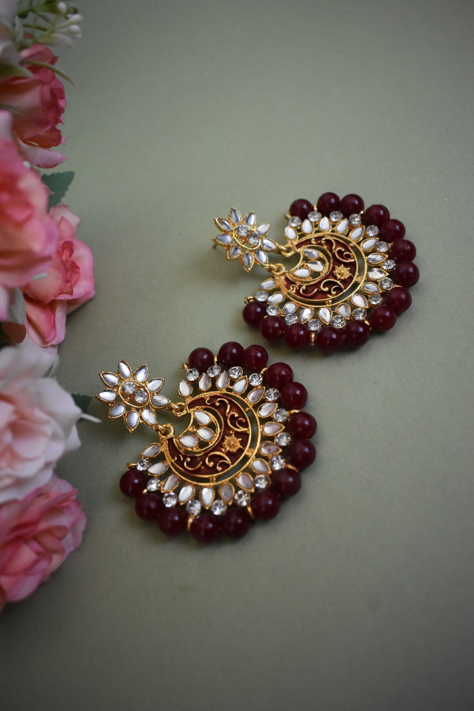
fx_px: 622
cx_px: 237
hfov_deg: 41.7
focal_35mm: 32
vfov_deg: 59.5
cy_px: 356
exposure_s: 1/500
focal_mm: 21
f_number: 3.8
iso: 2200
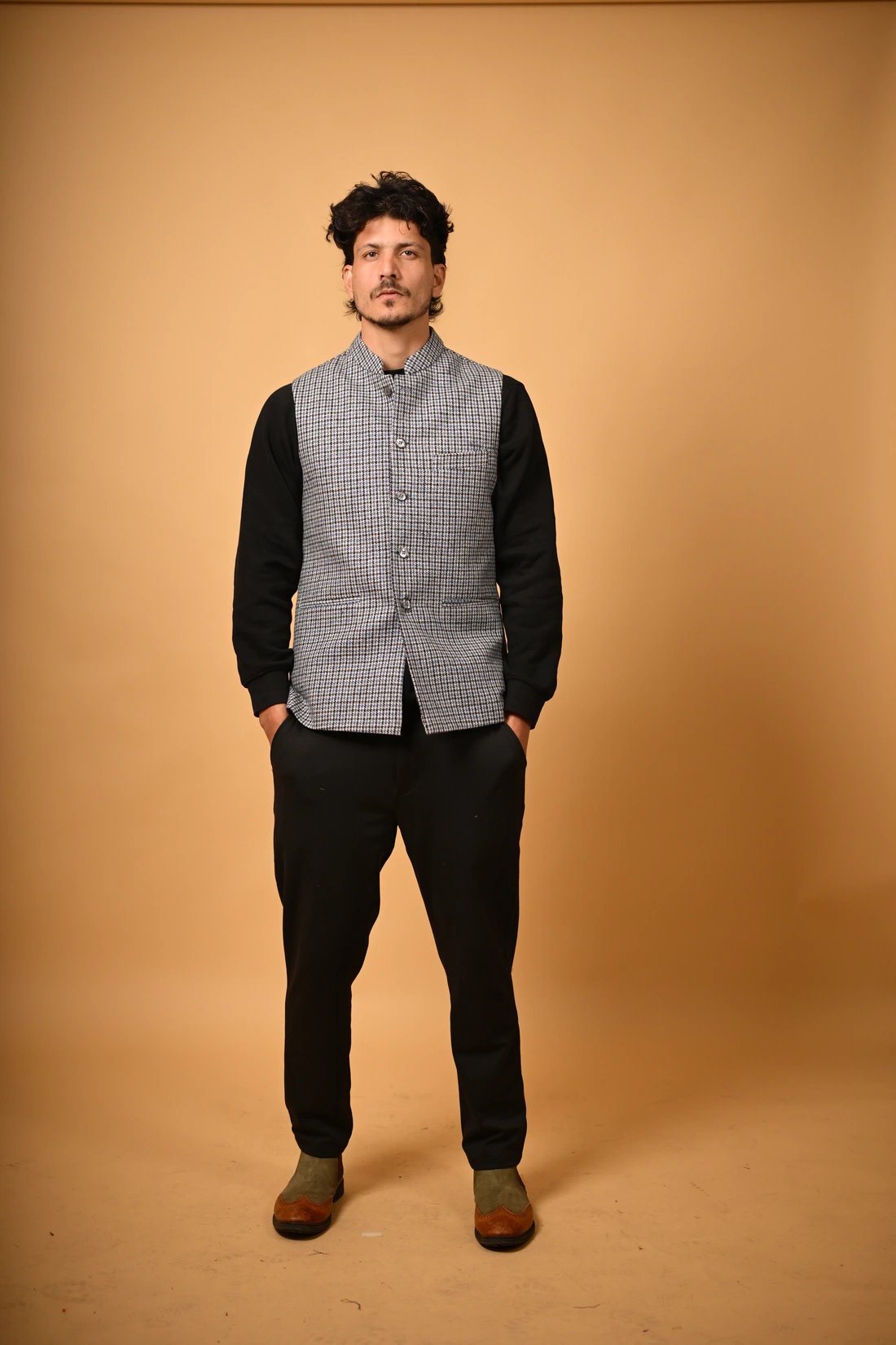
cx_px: 448
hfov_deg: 27.0
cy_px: 672
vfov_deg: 39.6
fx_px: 1867
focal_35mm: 50
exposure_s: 1/1250
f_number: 2.2
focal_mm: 50
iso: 200
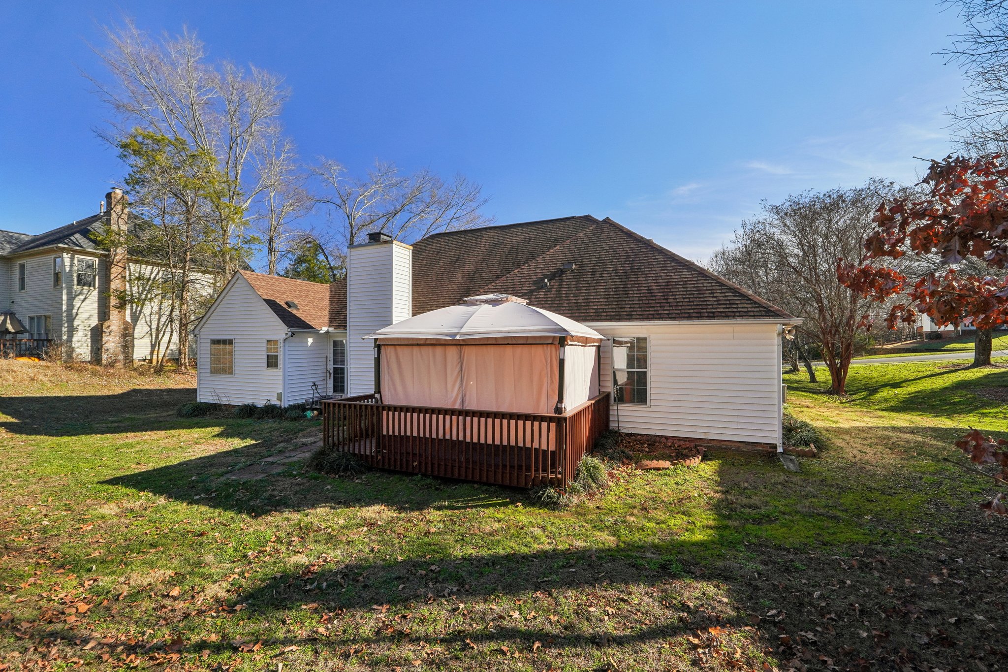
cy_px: 336
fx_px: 420
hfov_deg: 100.4
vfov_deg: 77.3
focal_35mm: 15
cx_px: 504
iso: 100
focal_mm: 10
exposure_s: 1/250
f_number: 8
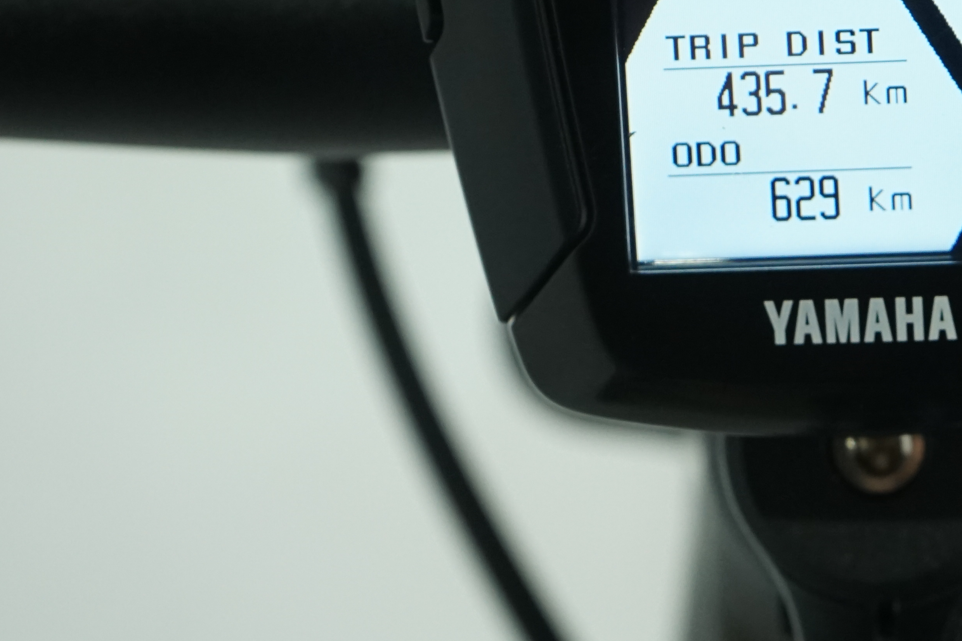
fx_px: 3233
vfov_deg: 11.2
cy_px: -35
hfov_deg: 16.7
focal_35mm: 121
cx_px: 854
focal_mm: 50
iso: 1600
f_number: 5.6
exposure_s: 1/200
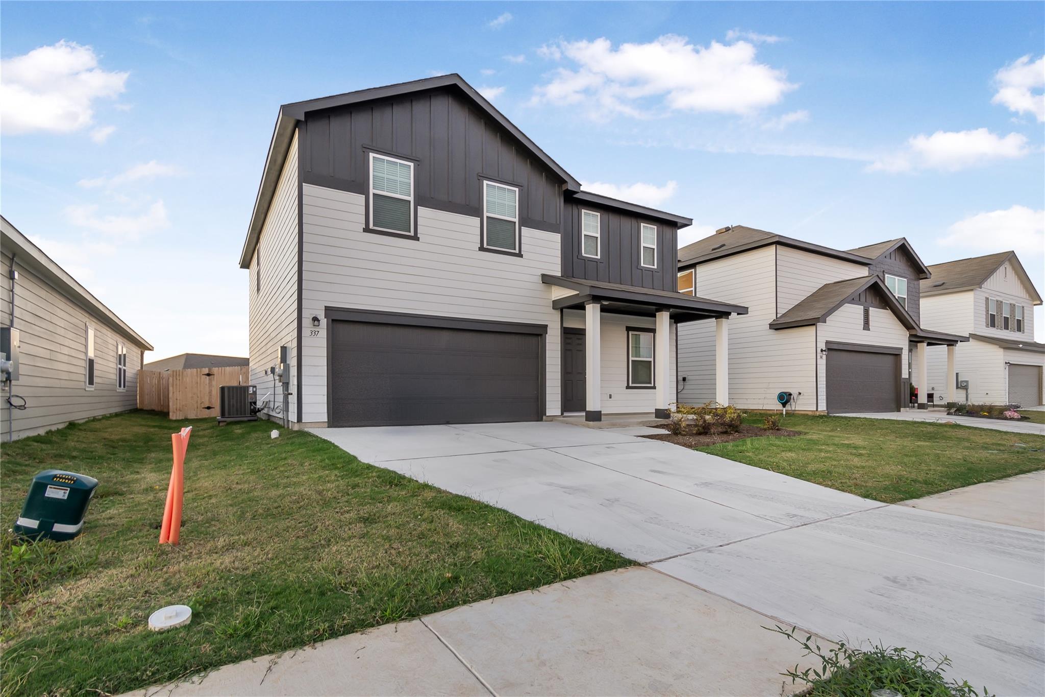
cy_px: 348
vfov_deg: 72.0
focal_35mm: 16
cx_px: 522
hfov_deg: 95.0
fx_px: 479
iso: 100
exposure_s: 1/3
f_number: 9
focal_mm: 11
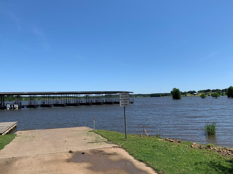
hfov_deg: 56.7
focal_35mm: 32
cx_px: 127
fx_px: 215
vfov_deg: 44.1
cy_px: 81
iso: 25
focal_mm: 4.25
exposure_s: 1/2833
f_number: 1.8
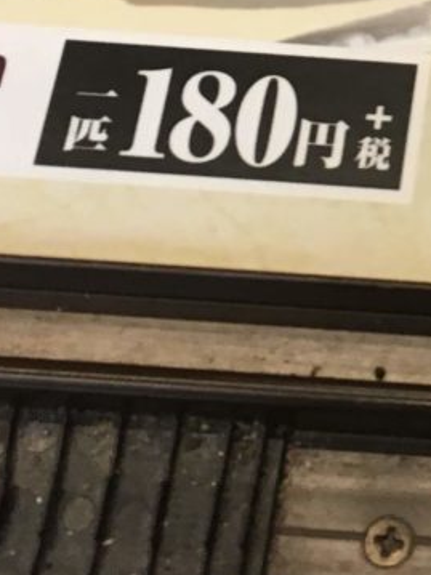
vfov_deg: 14.8
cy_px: -280
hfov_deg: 11.3
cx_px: 699
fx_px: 2060
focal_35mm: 124
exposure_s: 1/30
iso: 40
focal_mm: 4.15
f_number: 2.2
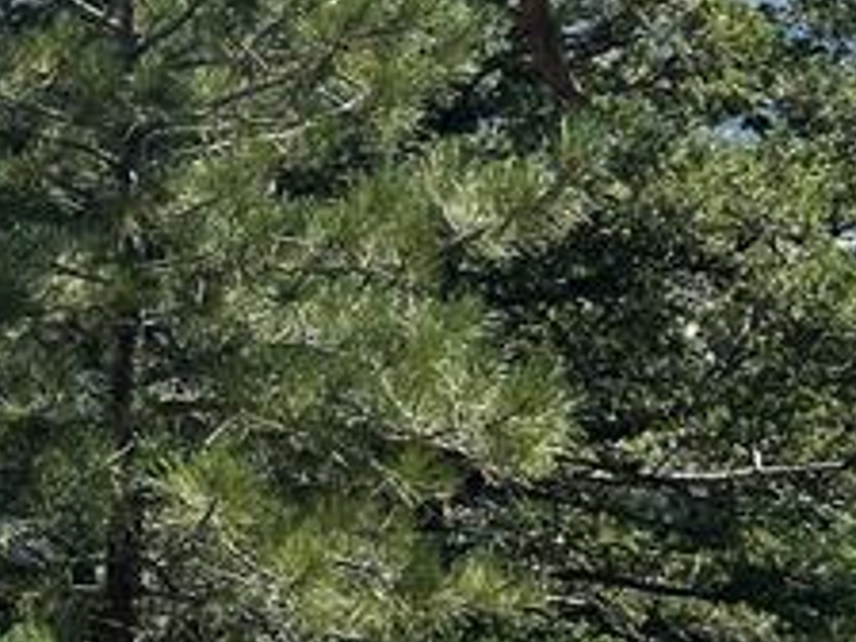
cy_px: -269
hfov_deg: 13.9
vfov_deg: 10.5
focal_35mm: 137
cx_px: -233
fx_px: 3388
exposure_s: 1/5000
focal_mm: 6.86
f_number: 1.78
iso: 64
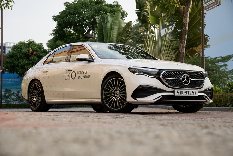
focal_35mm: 84
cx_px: 116
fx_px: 544
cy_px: 78
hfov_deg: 24.2
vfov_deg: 16.3
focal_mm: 56
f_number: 5
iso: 320
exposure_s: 1/500
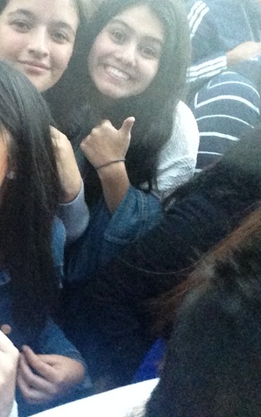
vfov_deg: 42.6
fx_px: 534
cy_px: 208
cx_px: 33
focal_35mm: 47
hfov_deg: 26.6
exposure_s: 1/15
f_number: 2.4
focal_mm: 2.15
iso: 1000
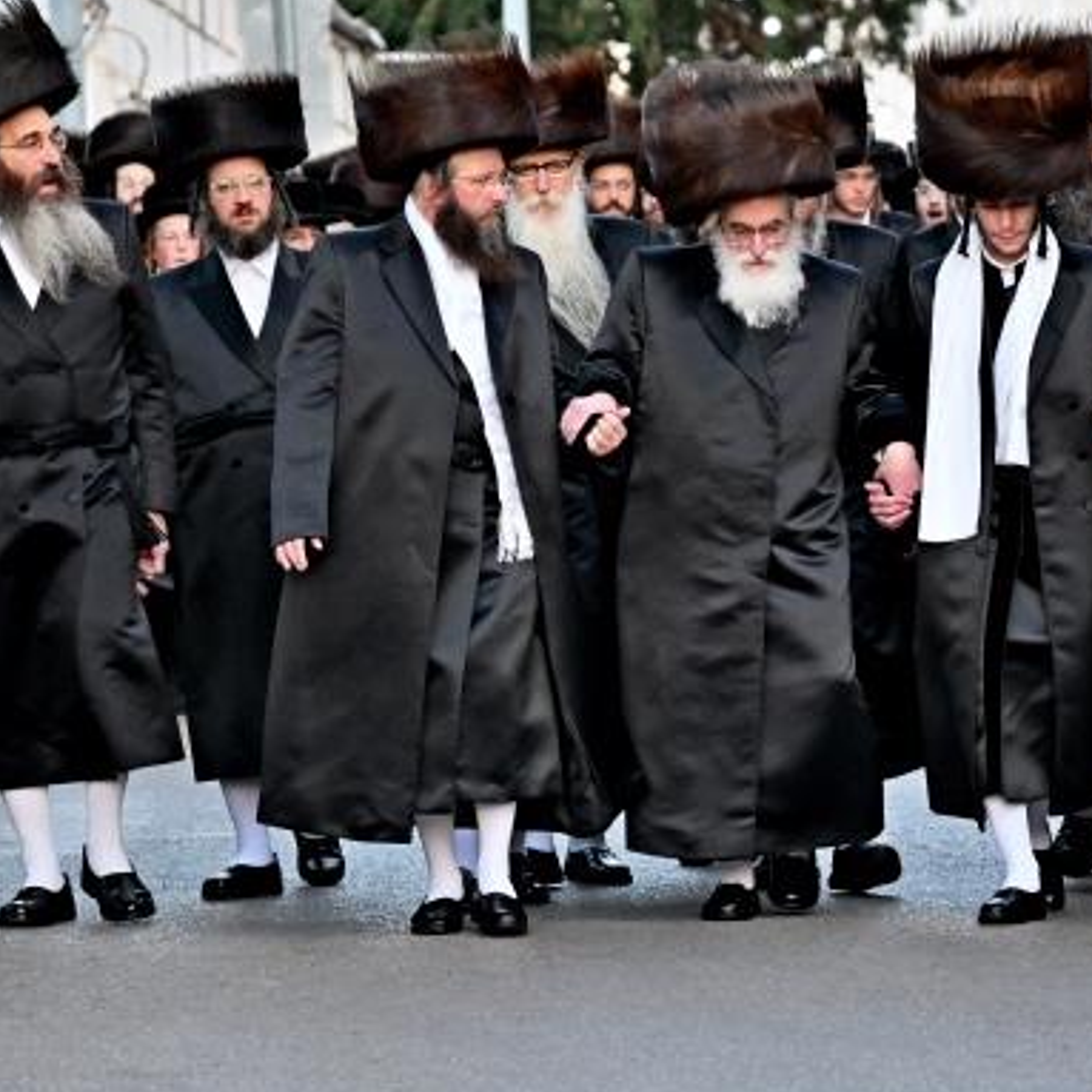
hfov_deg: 6.4
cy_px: 412
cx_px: 813
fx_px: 9743
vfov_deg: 6.4
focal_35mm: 273
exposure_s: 1/400
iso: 500
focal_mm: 120
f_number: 4
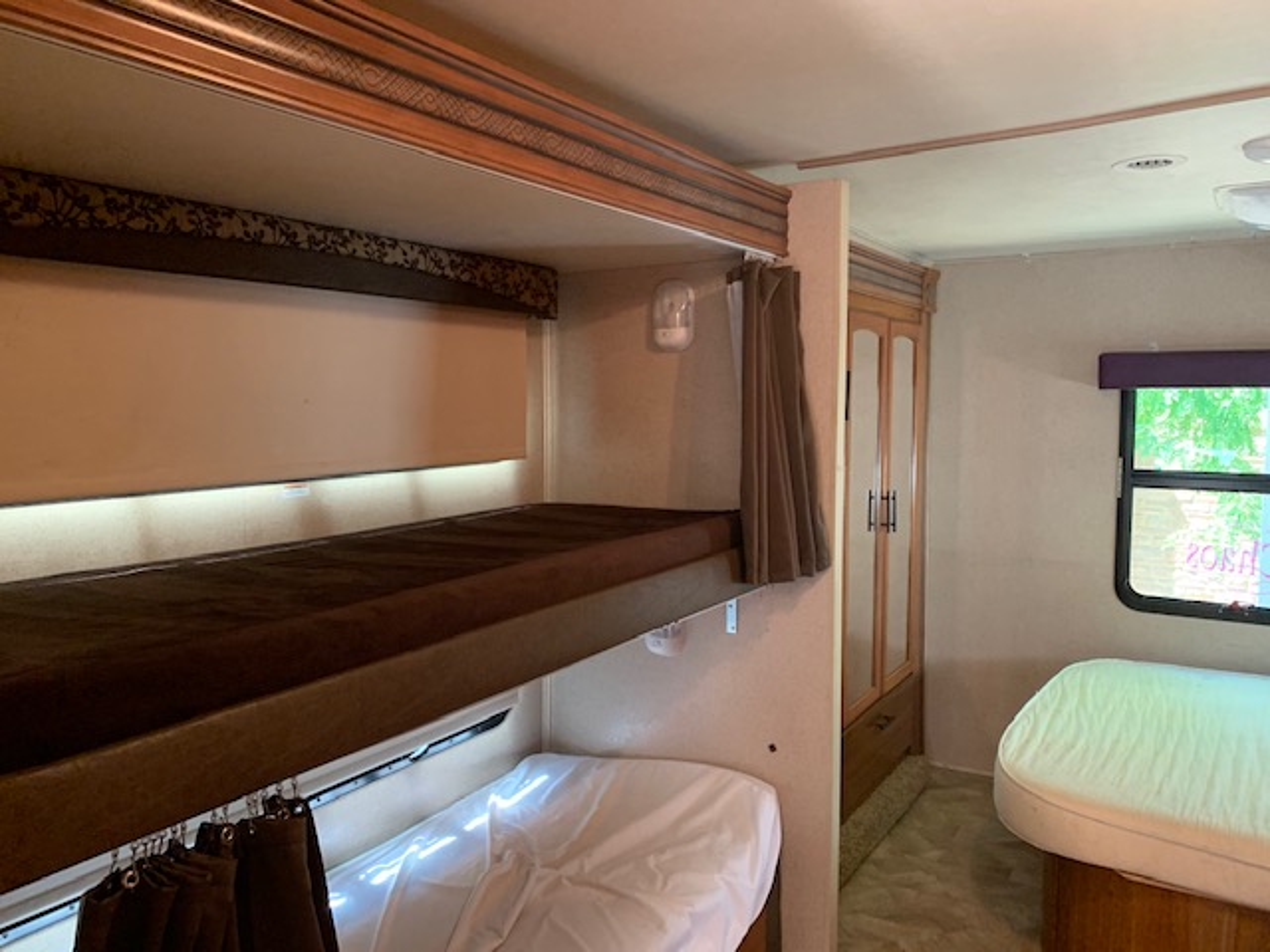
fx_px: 954
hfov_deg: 67.3
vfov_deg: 53.1
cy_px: 476
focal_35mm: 26
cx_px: 635
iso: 400
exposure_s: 1/45
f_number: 1.8
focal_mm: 4.25
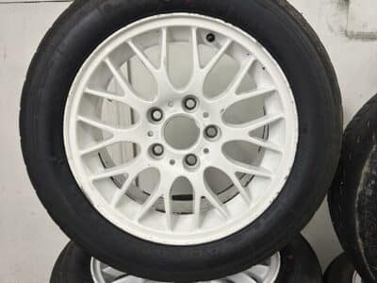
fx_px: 261
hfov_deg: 71.6
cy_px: 142
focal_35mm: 24
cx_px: 188
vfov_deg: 56.8
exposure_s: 1/50
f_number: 1.78
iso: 320
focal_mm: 6.86
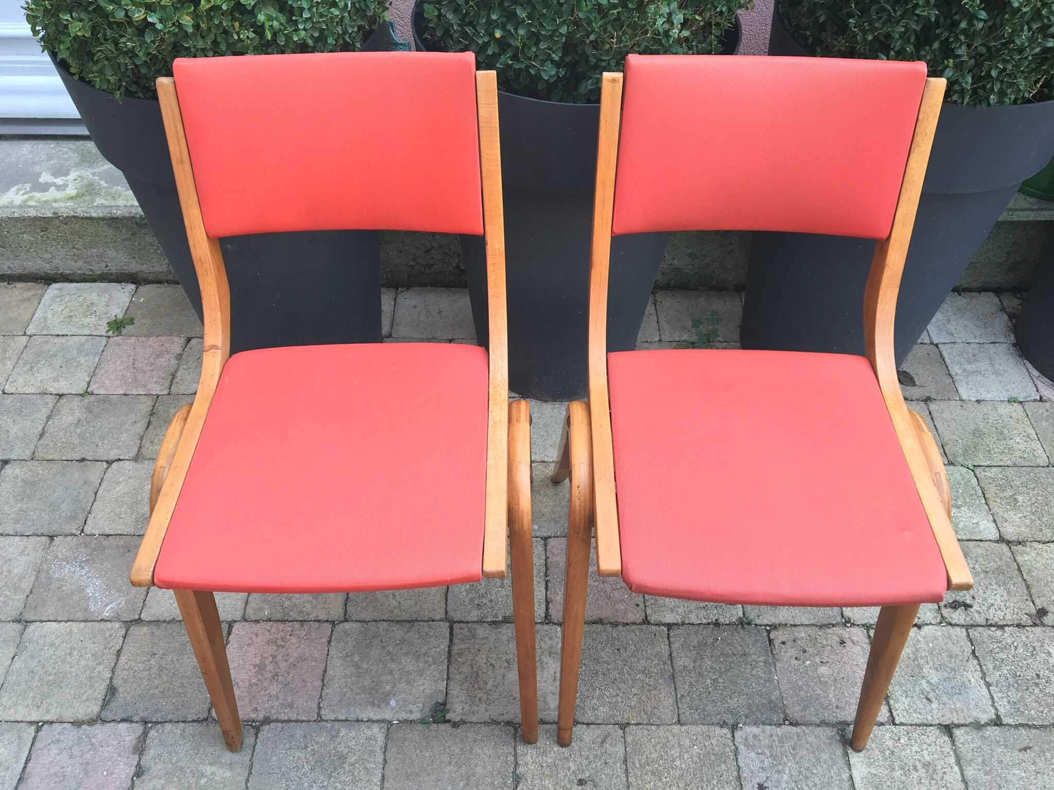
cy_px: 395
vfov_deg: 48.2
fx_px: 883
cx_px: 527
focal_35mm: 29
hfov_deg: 61.7
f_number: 2.2
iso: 25
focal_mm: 4.15
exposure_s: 1/50
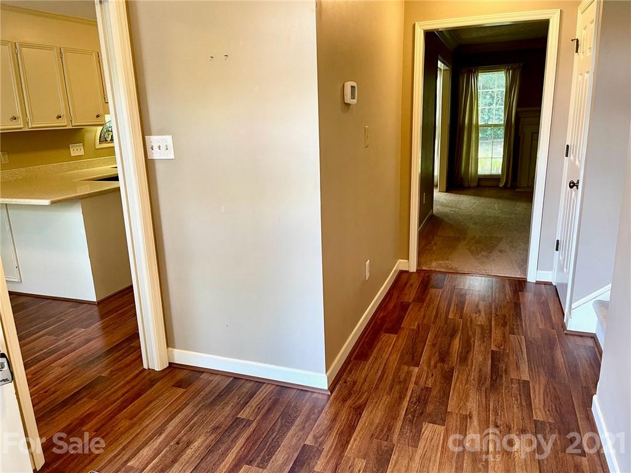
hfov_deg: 67.3
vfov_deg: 53.1
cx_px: 316
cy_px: 236
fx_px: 474
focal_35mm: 26
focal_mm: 5.1
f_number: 1.6
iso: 125
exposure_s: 1/60
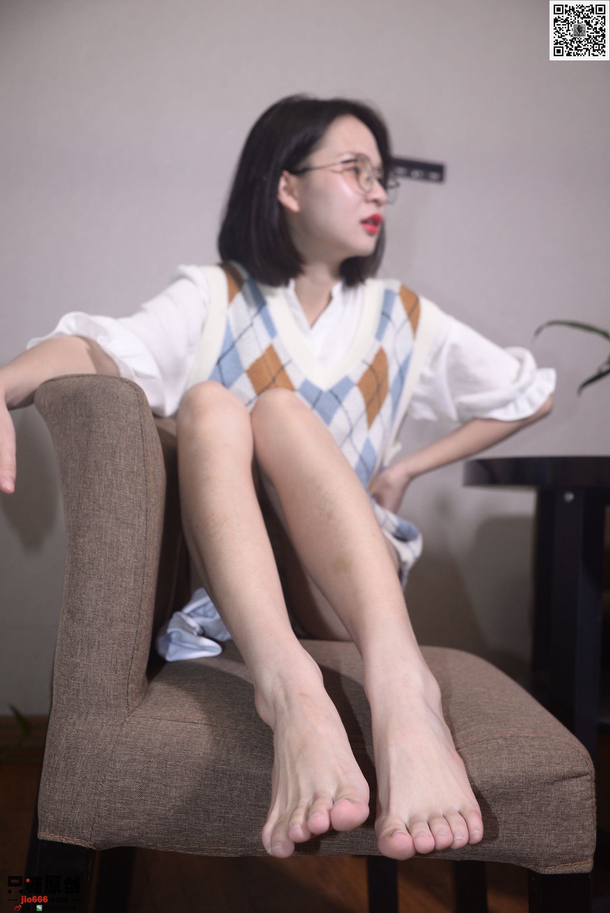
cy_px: 456
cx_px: 305
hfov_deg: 37.9
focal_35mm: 35
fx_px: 889
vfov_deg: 54.4
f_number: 5.6
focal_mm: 35
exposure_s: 1/80
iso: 500
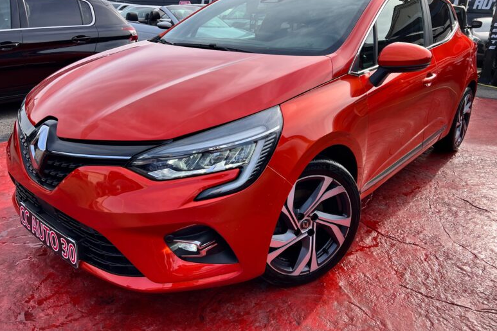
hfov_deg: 65.5
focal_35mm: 28
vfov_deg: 46.3
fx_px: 386
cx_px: 244
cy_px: 146
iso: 50
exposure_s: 1/1280
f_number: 1.5
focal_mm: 5.7
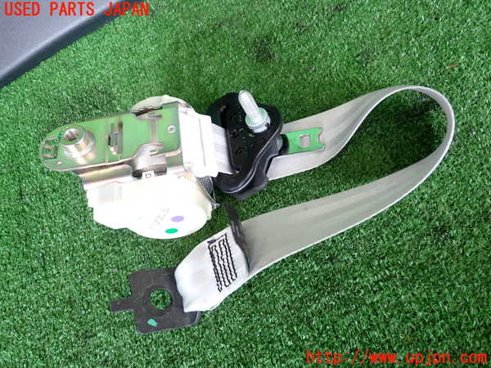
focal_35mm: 30
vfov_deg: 46.8
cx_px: 246
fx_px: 426
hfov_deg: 60.0
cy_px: 184
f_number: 2.3
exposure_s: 1/50
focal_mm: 5.4
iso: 200
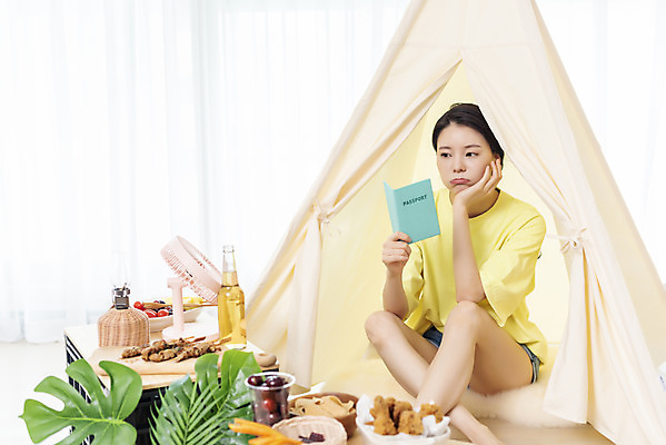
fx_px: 925
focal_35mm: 50
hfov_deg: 39.6
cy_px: 222
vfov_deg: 27.0
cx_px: 333
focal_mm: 50
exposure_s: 1/160
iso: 250
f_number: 2.8
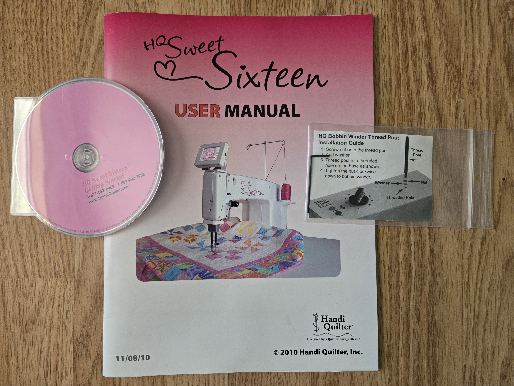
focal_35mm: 23
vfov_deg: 58.9
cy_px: 193
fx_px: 342
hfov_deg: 73.9
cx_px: 257
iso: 500
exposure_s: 1/120
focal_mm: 5.4
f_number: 1.8
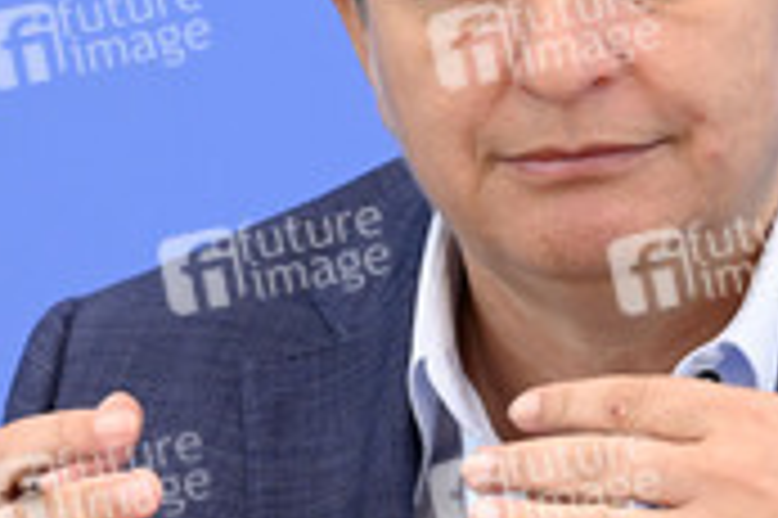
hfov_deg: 6.1
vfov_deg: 4.1
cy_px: 149
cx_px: 605
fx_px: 7297
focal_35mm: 338
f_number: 6.3
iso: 4000
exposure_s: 1/500
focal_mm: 130
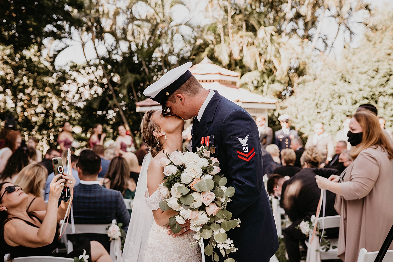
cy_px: 131
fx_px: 382
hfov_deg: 54.4
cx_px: 196
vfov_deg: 37.9
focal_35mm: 35
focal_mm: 35
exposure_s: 1/640
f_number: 2.2
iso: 200
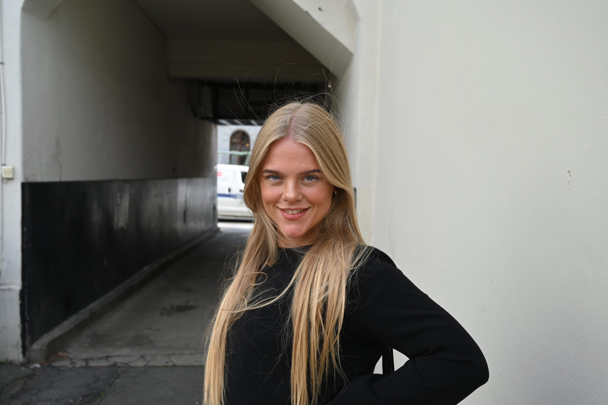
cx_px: 304
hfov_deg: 55.8
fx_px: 574
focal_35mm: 34
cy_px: 202
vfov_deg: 38.9
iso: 160
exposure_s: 1/250
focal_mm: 34
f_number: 5.6
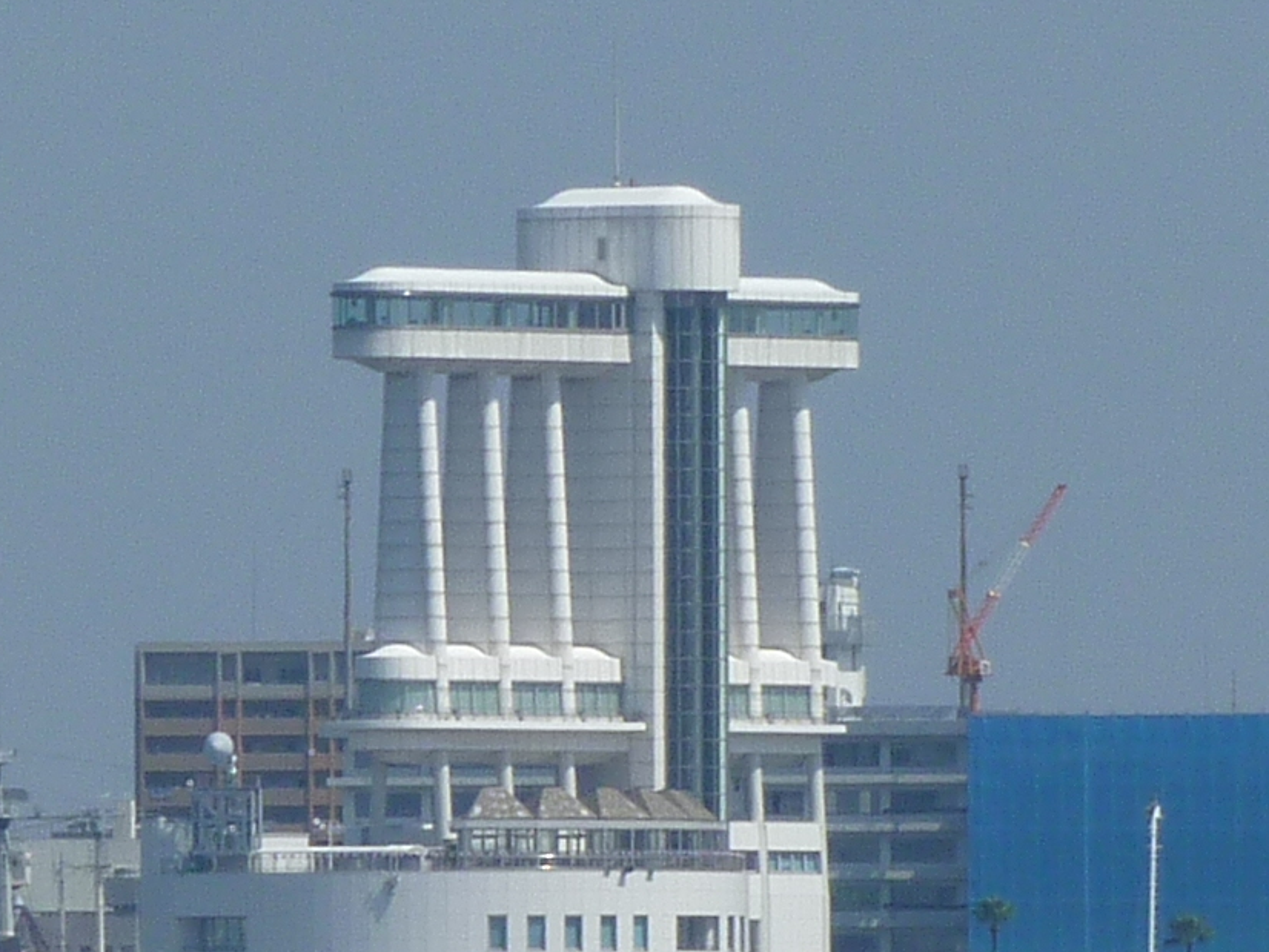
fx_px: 35533
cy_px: 745
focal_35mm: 969
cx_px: 618
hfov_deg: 2.0
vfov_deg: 1.5
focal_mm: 36
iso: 100
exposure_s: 1/500
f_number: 5.9
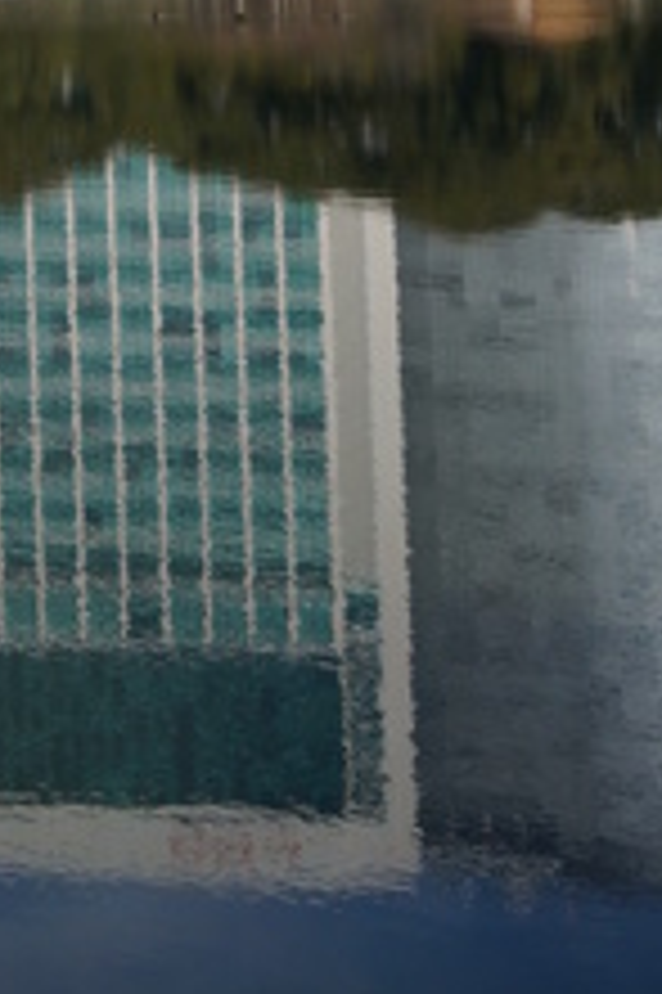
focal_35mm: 111
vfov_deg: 17.2
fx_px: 3066
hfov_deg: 11.3
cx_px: -617
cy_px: -346
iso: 100
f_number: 3.5
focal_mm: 16
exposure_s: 1/1600
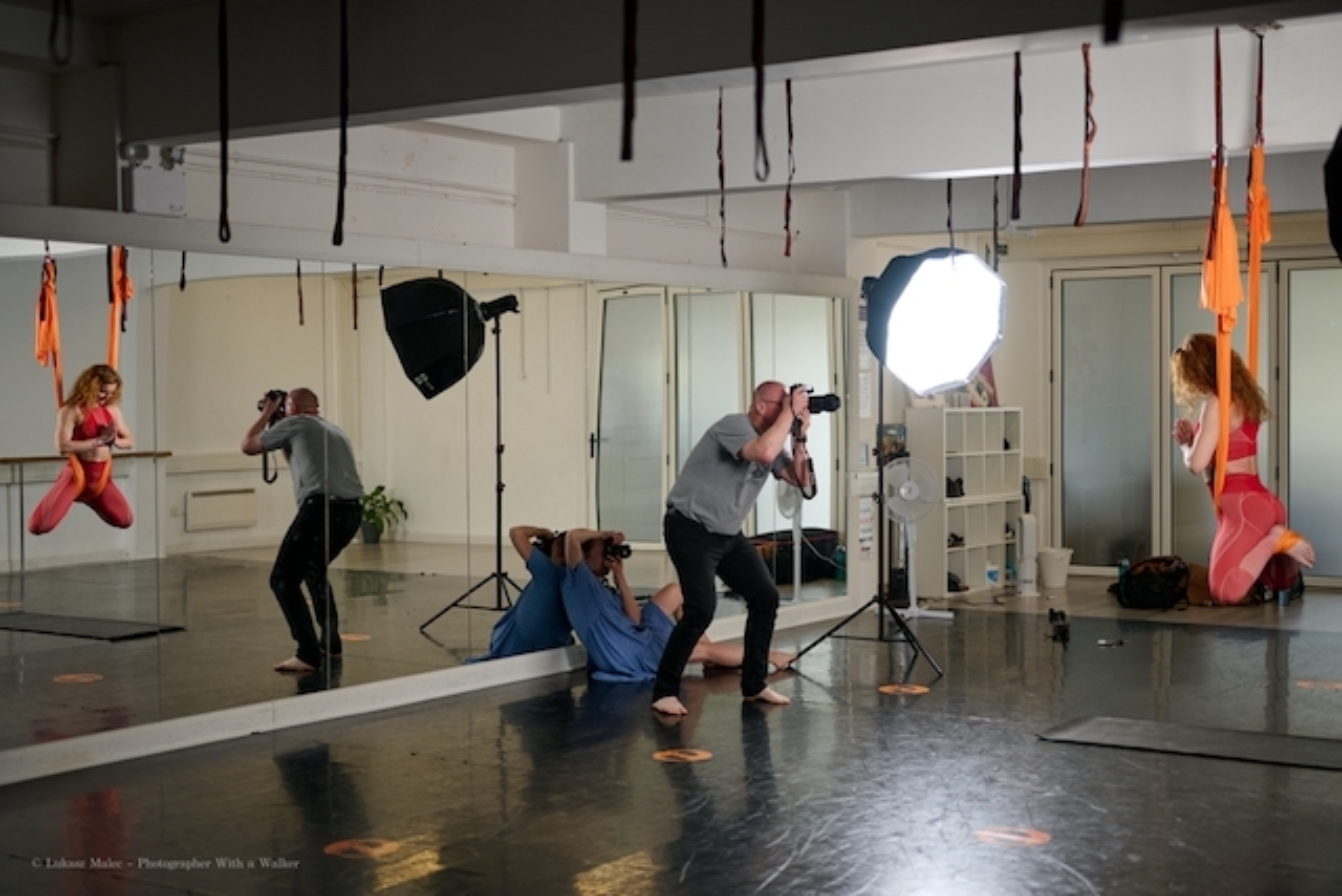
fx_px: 1864
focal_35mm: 50
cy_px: 448
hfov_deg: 39.6
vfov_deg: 27.0
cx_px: 671
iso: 100
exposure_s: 1/200
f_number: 1.8
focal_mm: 50
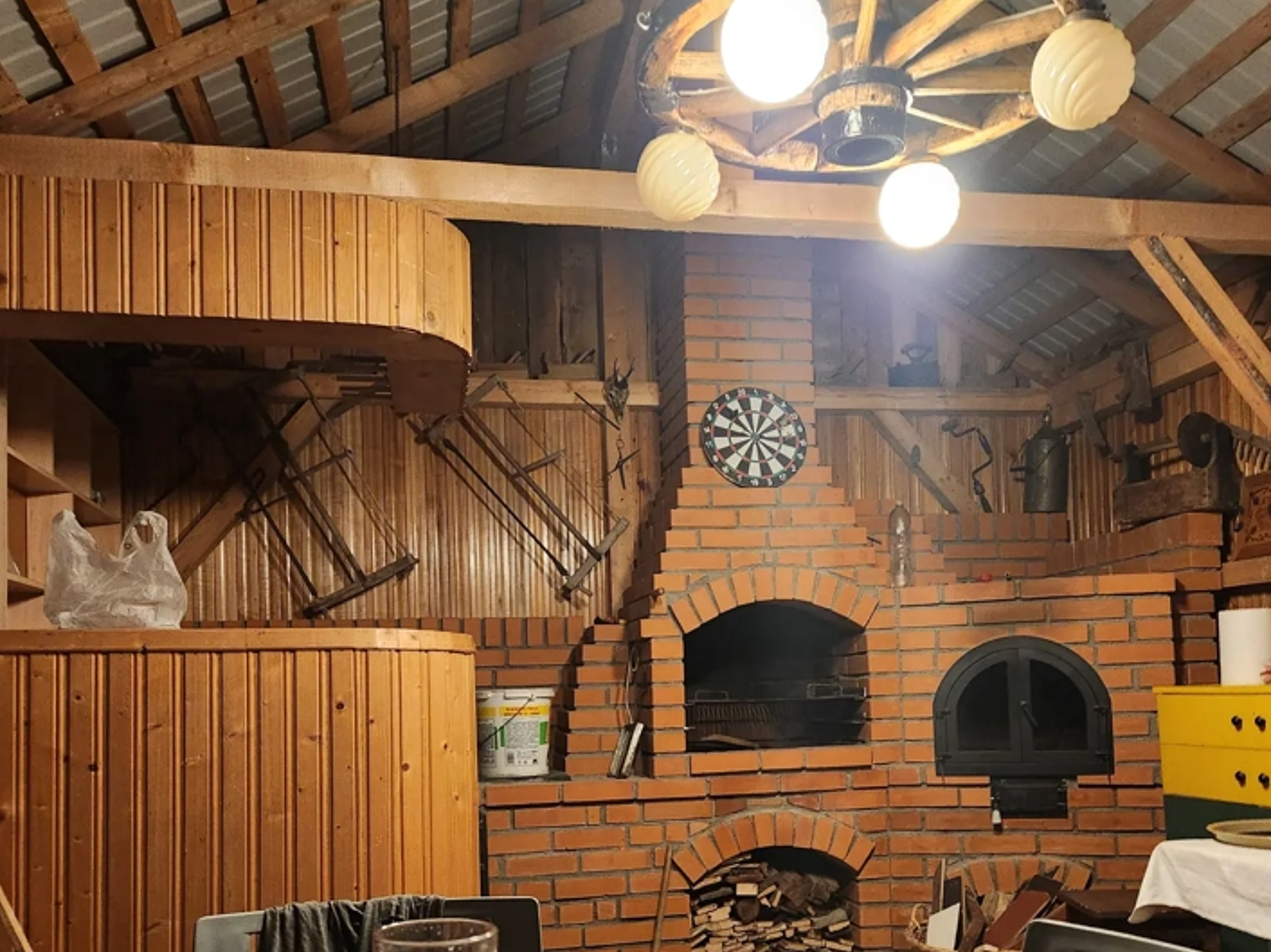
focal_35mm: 34
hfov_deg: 53.9
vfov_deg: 41.3
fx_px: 1248
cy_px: 626
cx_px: 677
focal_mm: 5
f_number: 1.8
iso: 500
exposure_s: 1/25
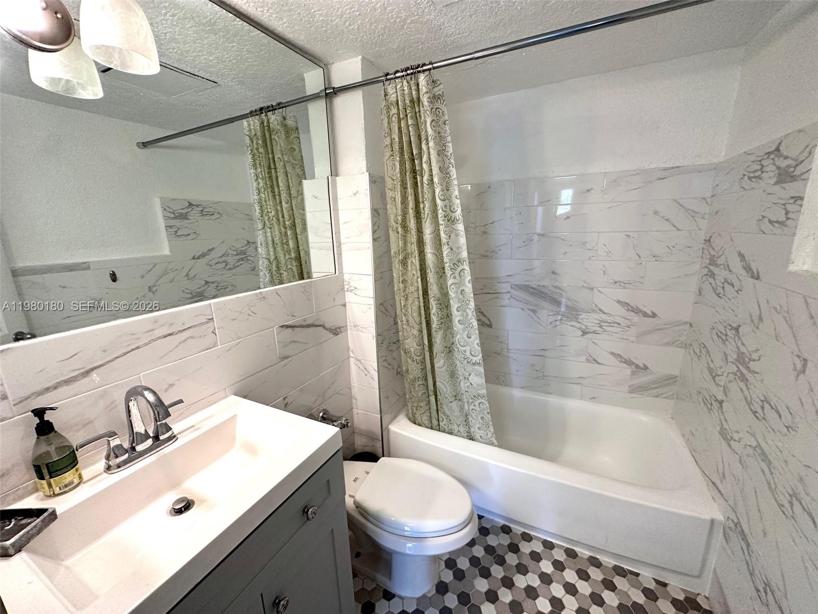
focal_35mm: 14
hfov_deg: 102.1
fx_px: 331
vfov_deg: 85.7
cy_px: 307
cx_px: 409
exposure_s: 1/120
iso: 250
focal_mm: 2.22
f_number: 2.2
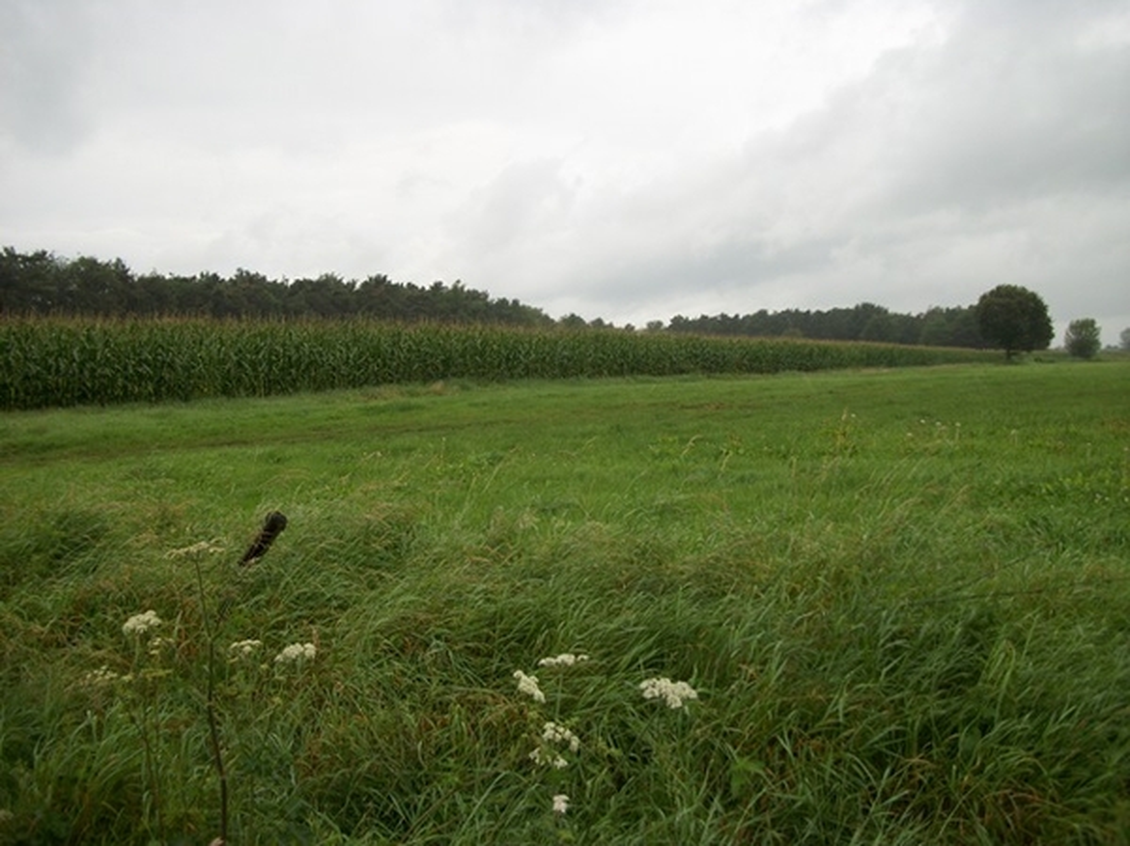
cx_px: 565
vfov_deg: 44.1
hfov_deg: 56.9
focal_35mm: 32
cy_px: 423
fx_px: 1044
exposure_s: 1/400
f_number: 2.9
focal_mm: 5.7
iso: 80
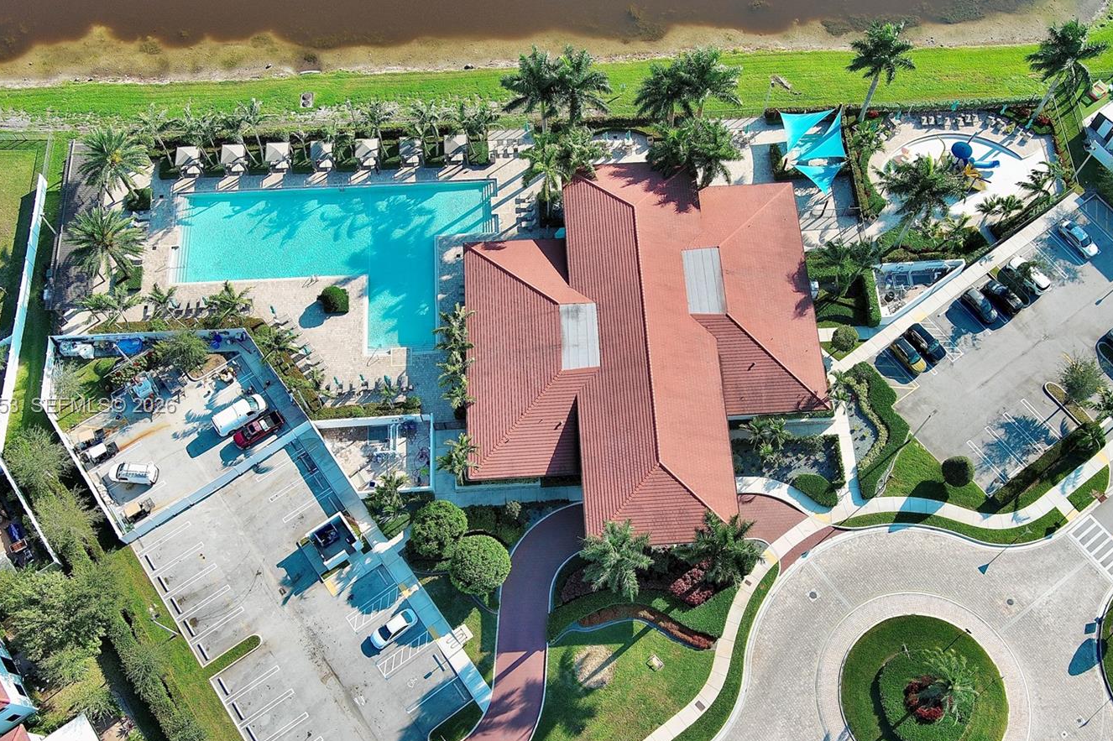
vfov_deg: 37.8
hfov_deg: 54.4
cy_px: 407
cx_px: 586
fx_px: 1082
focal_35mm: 35
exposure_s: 1/637
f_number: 2.8
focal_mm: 10.57
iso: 100
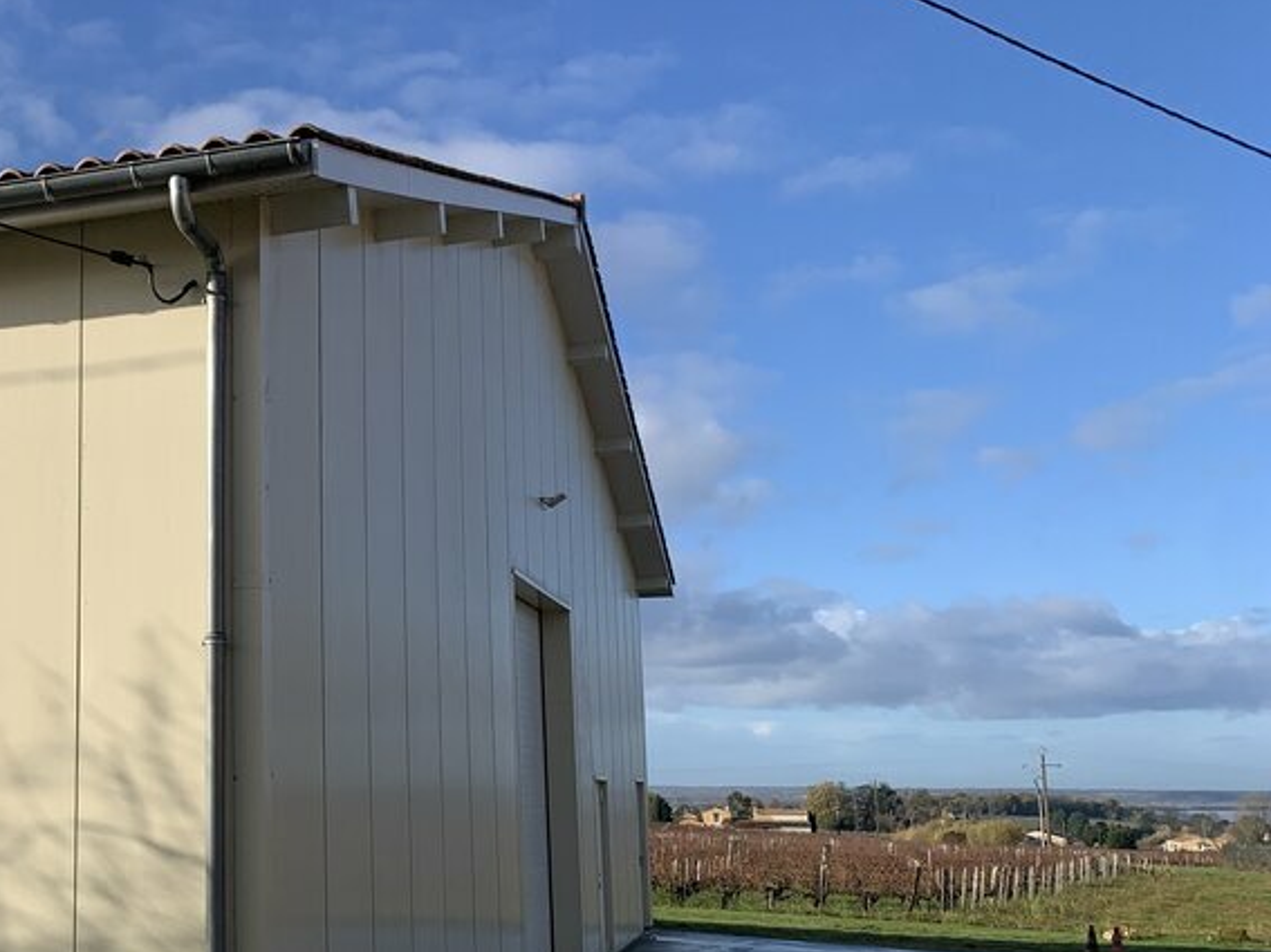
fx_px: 1615
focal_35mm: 44
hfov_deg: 40.6
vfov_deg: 32.8
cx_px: 197
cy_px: 569
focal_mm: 4.25
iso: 25
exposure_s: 1/2545
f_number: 1.8
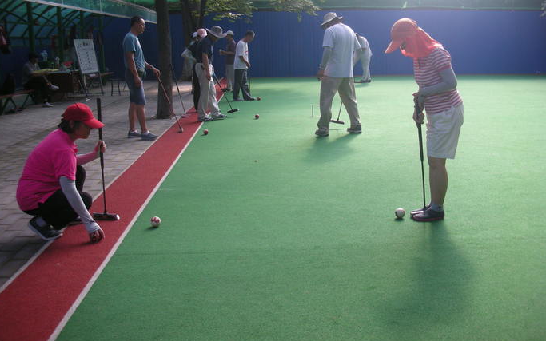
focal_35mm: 38
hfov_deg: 51.5
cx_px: 270
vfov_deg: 33.6
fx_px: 565
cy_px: 159
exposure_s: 1/123
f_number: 2.8
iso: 50
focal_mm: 5.8
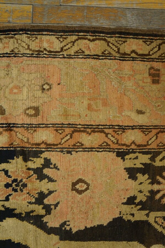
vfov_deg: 62.0
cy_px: 124
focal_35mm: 30
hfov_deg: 43.5
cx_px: 82
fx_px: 207
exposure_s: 1/160
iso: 1600
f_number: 4
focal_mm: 20
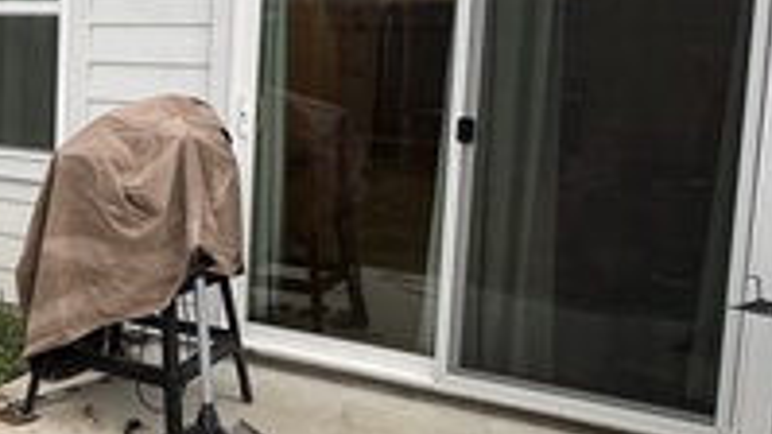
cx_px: -31
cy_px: 140
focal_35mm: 49
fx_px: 1003
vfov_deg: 24.3
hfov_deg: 36.9
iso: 40
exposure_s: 1/119
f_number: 2.2
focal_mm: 2.22
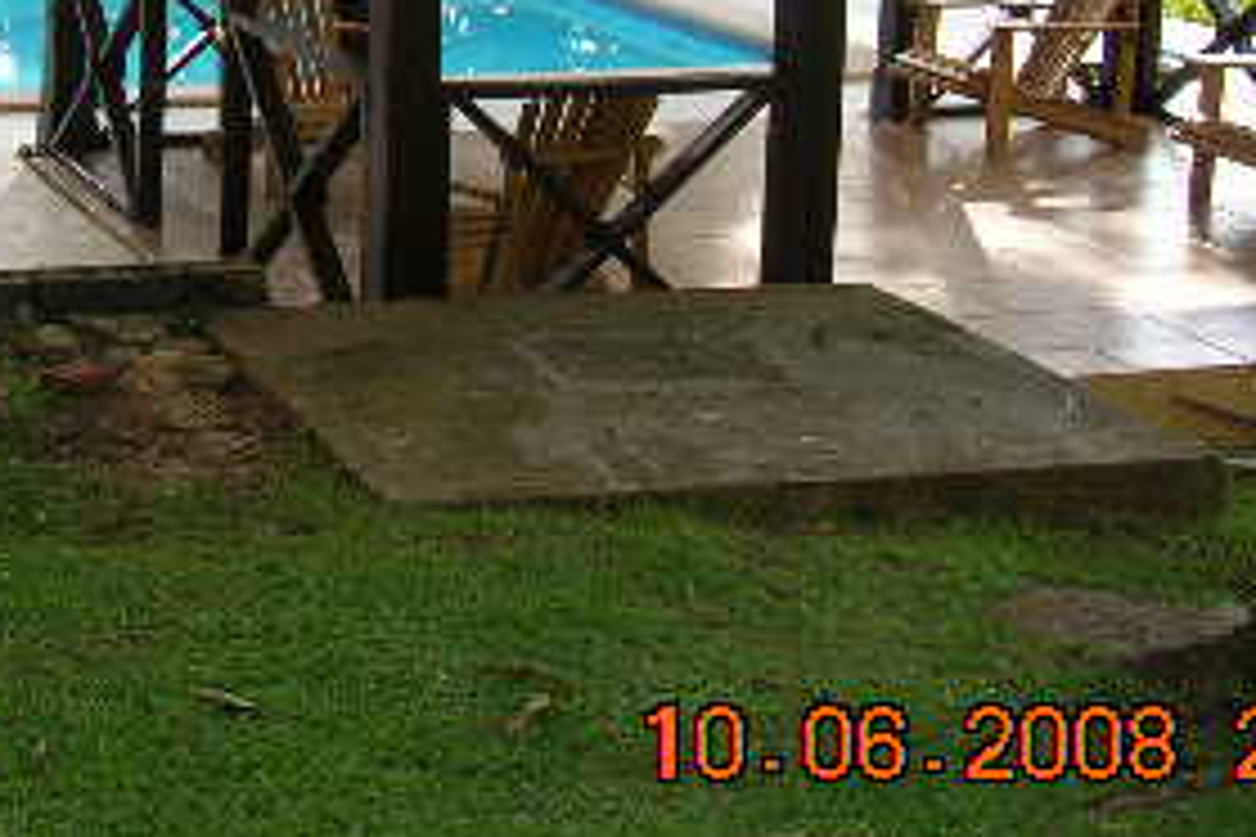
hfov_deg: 24.6
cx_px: 225
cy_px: -112
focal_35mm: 81
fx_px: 2826
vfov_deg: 16.3
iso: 50
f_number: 4.9
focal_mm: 5.7
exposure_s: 1/81.7
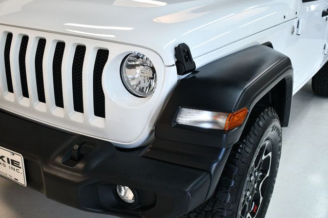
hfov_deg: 49.6
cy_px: 109
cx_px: 164
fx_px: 355
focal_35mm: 39
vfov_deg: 34.2
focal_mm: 26
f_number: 3.8
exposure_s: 1/125
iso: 1100
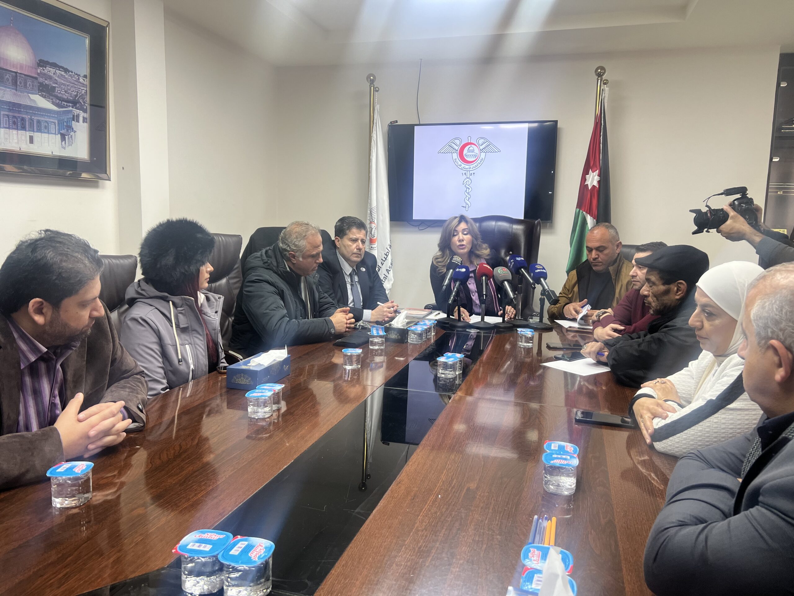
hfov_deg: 67.3
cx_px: 397
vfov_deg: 53.1
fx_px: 596
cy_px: 298
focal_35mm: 26
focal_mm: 5.7
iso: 100
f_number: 1.5
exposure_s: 1/100
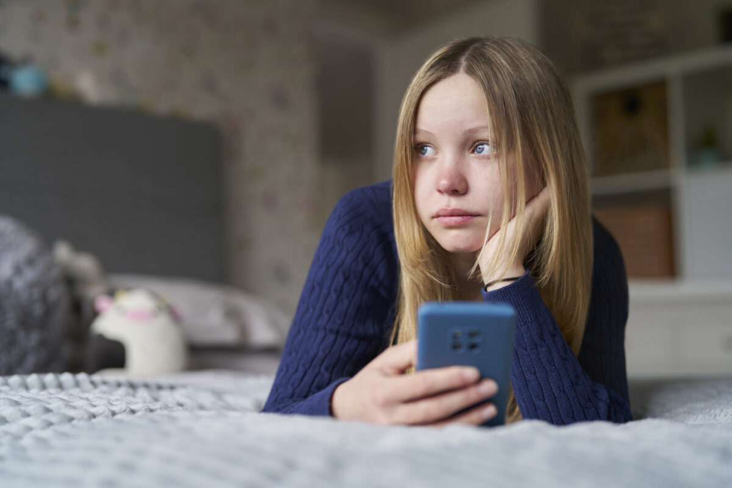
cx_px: 366
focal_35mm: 50
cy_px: 244
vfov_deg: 27.0
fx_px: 1017
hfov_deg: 39.6
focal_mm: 50
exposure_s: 1/320
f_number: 1.8
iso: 200
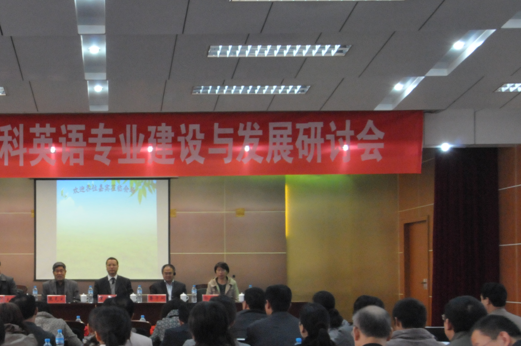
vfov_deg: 20.7
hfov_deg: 30.3
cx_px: 105
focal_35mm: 65
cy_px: 259
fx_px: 939
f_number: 13
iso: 2200
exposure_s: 1/30
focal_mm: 24
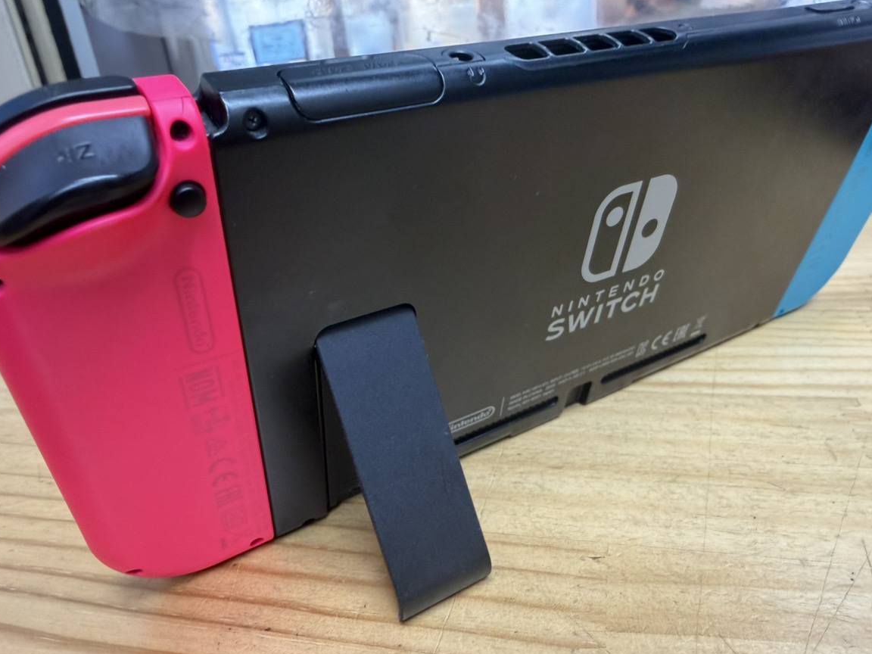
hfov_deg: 69.4
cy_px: 338
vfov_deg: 54.9
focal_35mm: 25
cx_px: 443
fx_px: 630
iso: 200
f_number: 2.2
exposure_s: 1/50
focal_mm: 2.22
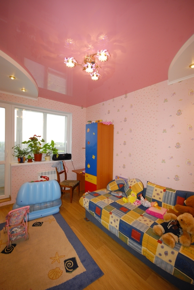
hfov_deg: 77.5
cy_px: 145
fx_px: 121
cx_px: 97
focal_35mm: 15
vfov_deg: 100.3
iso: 400
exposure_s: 1/30
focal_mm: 10
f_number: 6.3
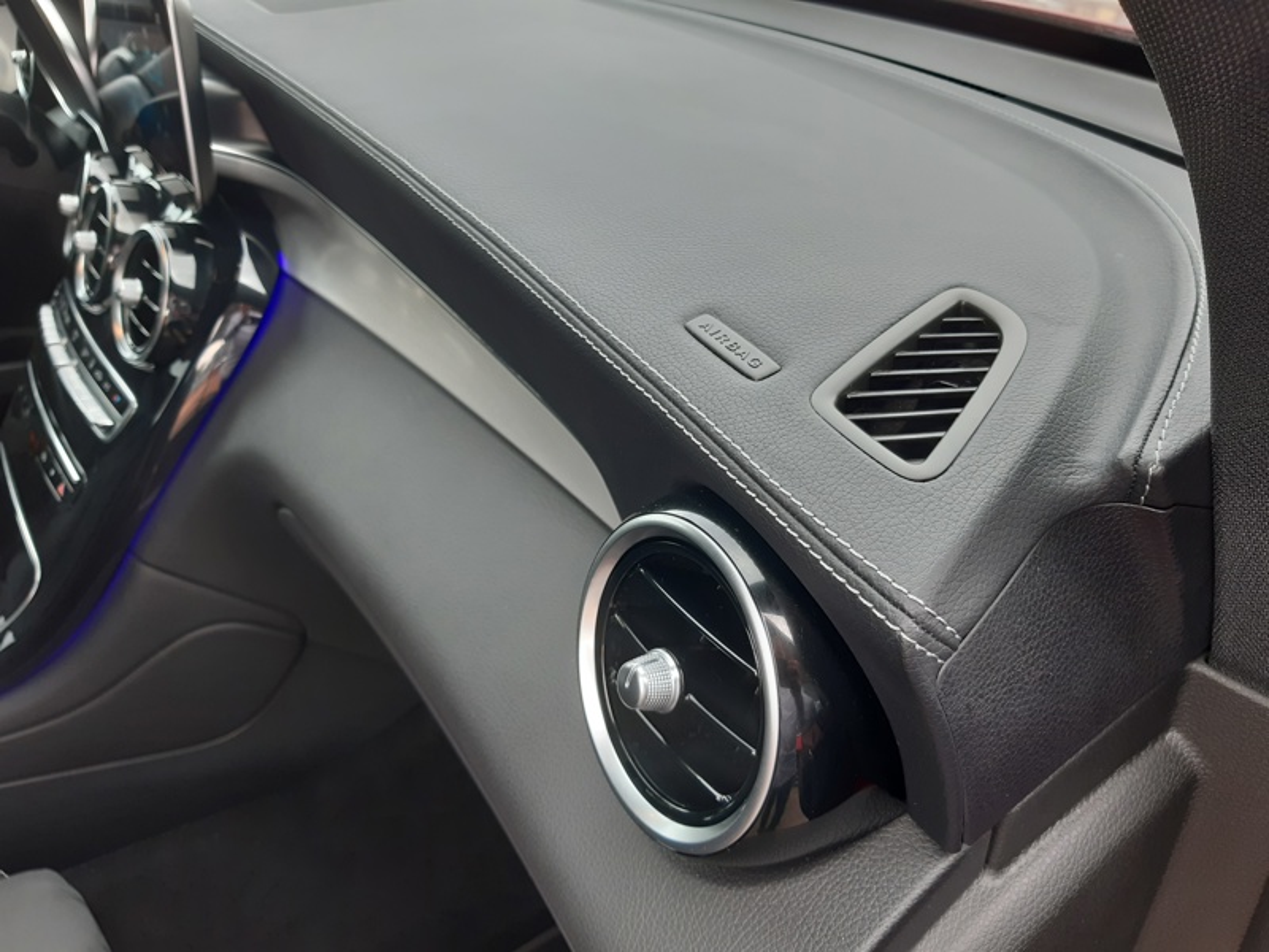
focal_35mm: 26
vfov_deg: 53.1
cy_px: 476
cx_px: 634
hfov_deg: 67.3
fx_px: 953
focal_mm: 3.92
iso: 50
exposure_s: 1/100
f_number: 1.7
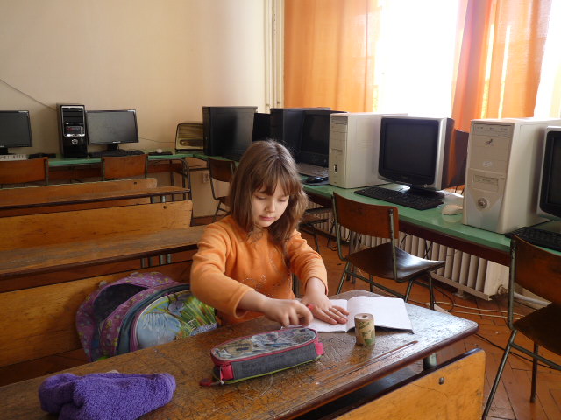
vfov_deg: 51.4
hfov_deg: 65.3
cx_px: 280
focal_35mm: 27
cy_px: 210
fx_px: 438
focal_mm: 4.8
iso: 100
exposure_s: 1/50
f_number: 2.8
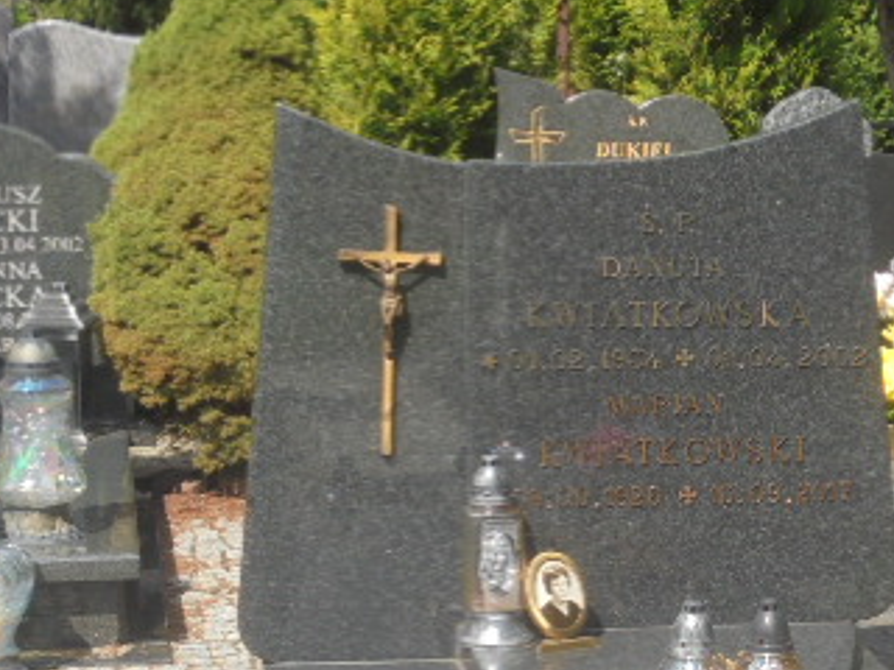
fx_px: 2893
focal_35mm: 112
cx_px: 721
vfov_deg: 13.1
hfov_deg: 17.4
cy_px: 581
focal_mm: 10.1
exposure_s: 1/400
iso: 100
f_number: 5.2
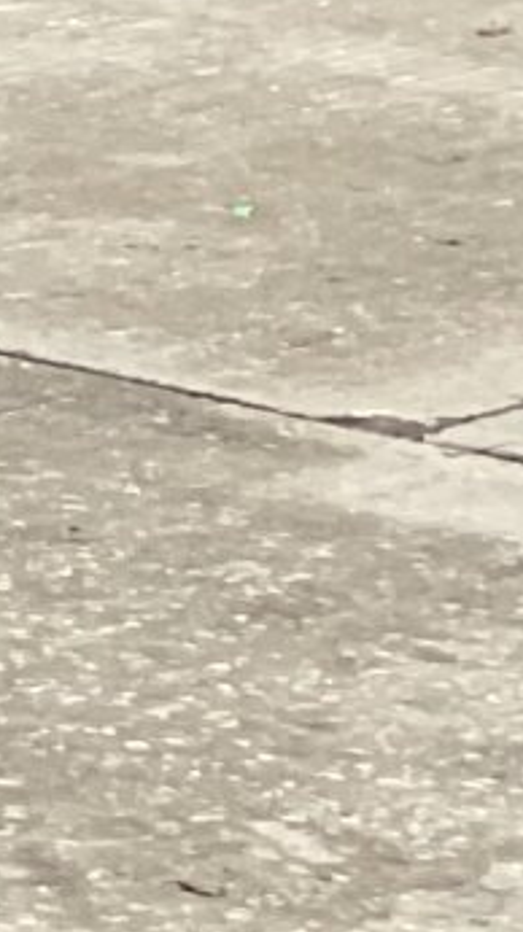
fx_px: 5783
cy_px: -245
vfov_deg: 9.1
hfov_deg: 4.0
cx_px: -2817
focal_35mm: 234
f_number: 1.8
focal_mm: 3
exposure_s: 1/545
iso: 16
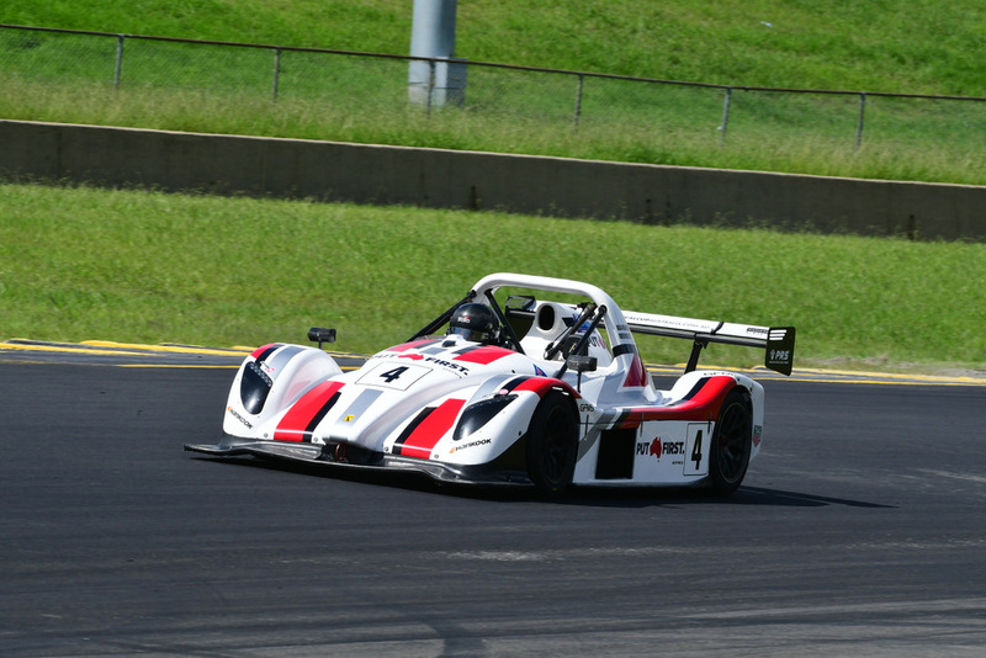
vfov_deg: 4.6
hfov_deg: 6.9
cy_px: 329
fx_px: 8219
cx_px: 493
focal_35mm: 300
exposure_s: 1/640
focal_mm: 200
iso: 320
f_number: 11
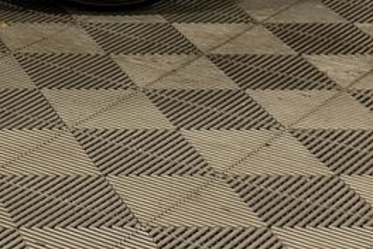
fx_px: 1564
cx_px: -413
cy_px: -375
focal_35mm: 151
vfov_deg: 8.3
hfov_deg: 11.9
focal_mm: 6.76
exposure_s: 1/189
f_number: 1.78
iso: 125
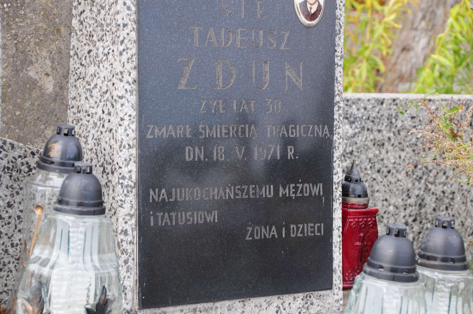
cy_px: 157
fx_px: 1476
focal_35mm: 112
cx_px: 236
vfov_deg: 12.1
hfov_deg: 18.2
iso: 500
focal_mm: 75
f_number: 7.1
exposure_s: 1/320
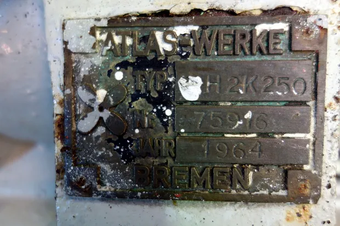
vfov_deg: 46.4
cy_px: 113
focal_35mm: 28
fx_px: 264
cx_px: 170
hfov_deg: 65.5
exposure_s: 1/30
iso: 250
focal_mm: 10.4
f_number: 1.8
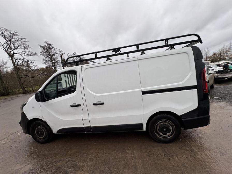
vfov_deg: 85.7
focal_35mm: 14
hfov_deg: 102.1
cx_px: 116
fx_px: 94
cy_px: 87
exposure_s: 1/99
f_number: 2.2
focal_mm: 2.22
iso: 50
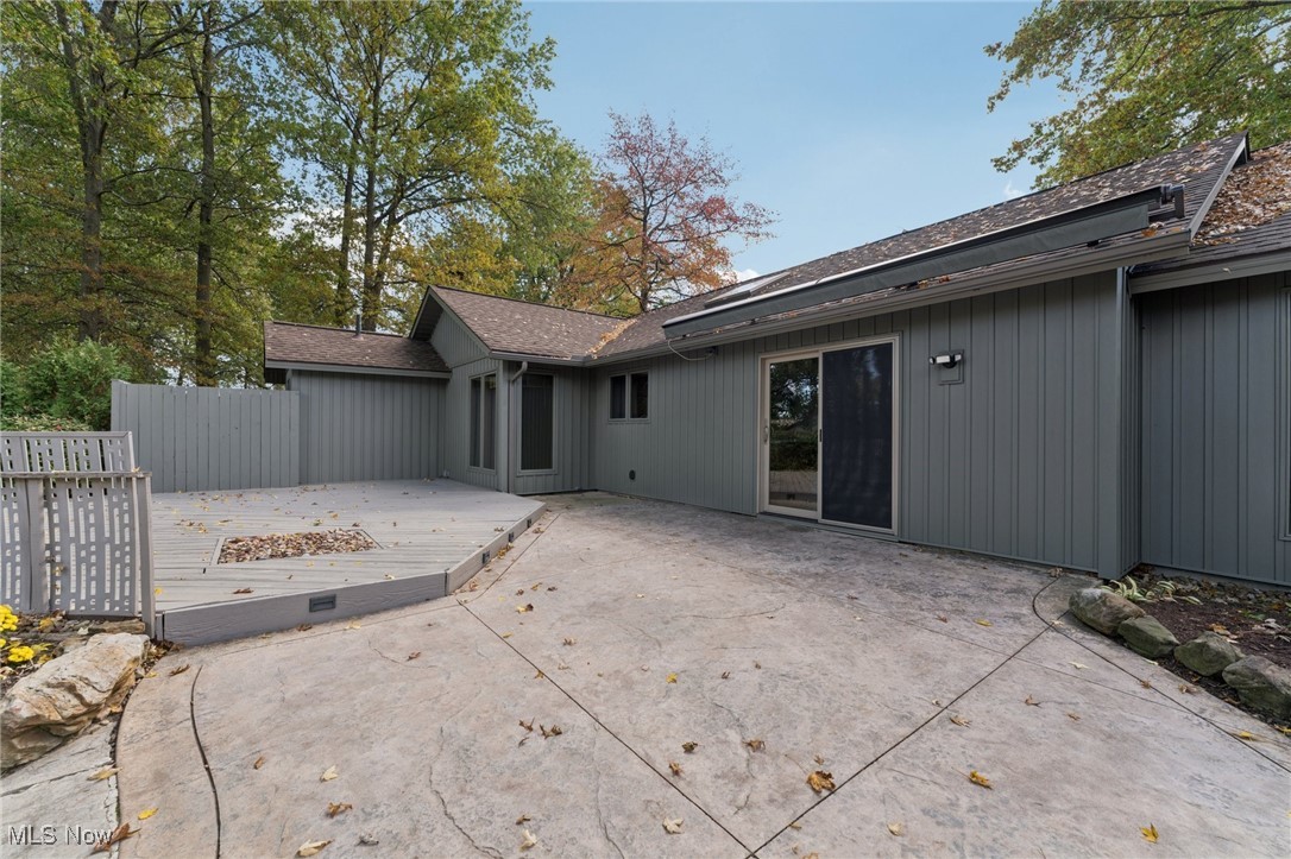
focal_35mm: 14
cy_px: 430
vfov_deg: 81.2
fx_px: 502
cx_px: 646
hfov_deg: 104.3
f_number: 8
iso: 200
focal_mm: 14
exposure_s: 1/125
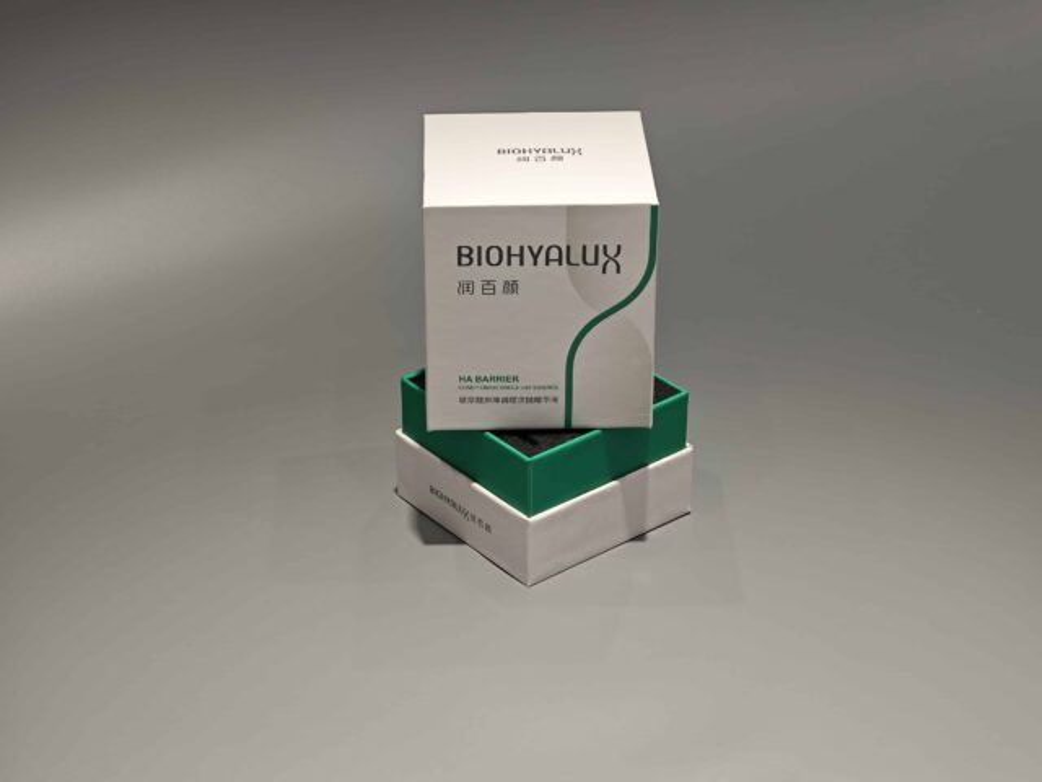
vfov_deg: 19.6
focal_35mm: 75
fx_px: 2258
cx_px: 521
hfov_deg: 26.0
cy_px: 391
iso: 100
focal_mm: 10.1
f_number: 2
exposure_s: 1/100
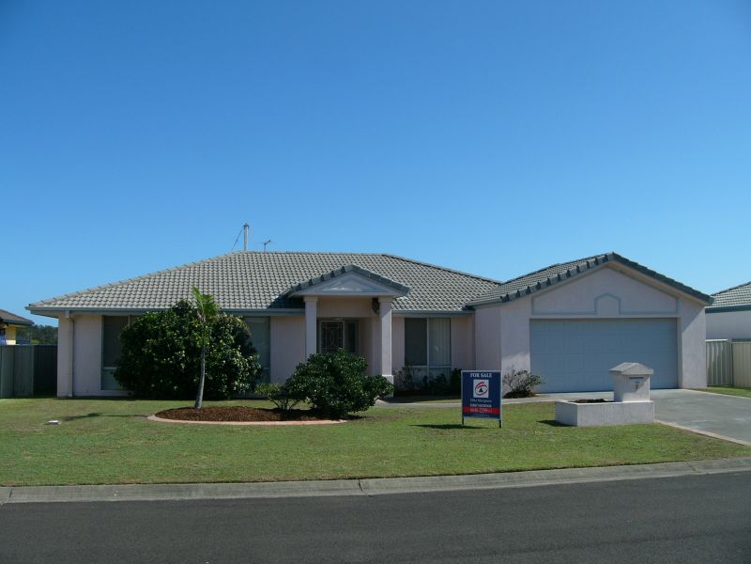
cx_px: 376
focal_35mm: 36
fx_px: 781
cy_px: 282
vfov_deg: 39.7
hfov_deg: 51.4
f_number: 4
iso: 50
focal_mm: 6
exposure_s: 1/800
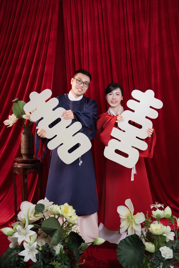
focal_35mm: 60
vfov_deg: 33.4
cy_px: 134
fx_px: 447
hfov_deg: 22.6
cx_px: 90
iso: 320
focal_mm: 60
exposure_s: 1/125
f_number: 2.8
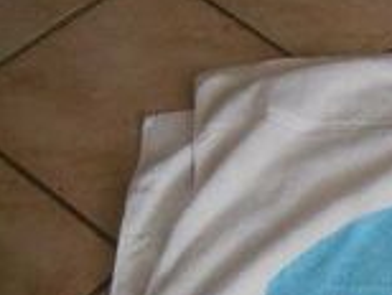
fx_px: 919
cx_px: 524
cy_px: 384
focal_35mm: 81
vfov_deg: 17.2
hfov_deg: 21.5
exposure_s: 1/30
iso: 800
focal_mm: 4.7
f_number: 3.4
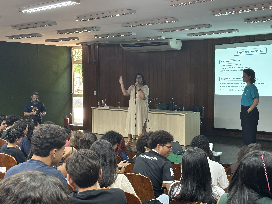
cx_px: 136
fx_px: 409
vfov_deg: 28.0
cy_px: 102
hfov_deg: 36.8
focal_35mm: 52
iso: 200
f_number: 1.6
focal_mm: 5.96
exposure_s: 1/40
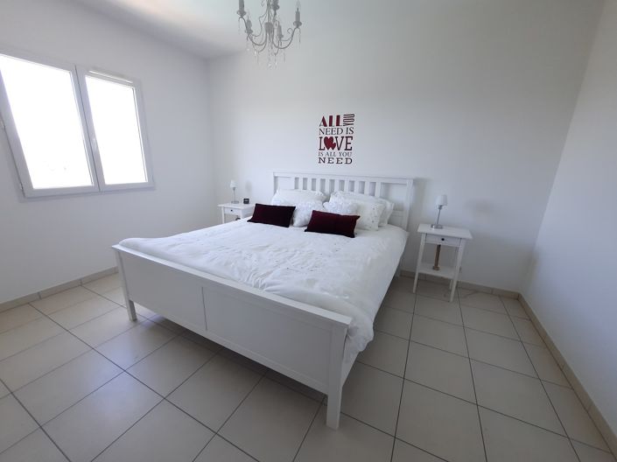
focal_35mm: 13
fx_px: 232
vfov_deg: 89.9
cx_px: 308
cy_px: 231
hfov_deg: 106.2
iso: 50
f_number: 2.2
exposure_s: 1/50
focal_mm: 1.74
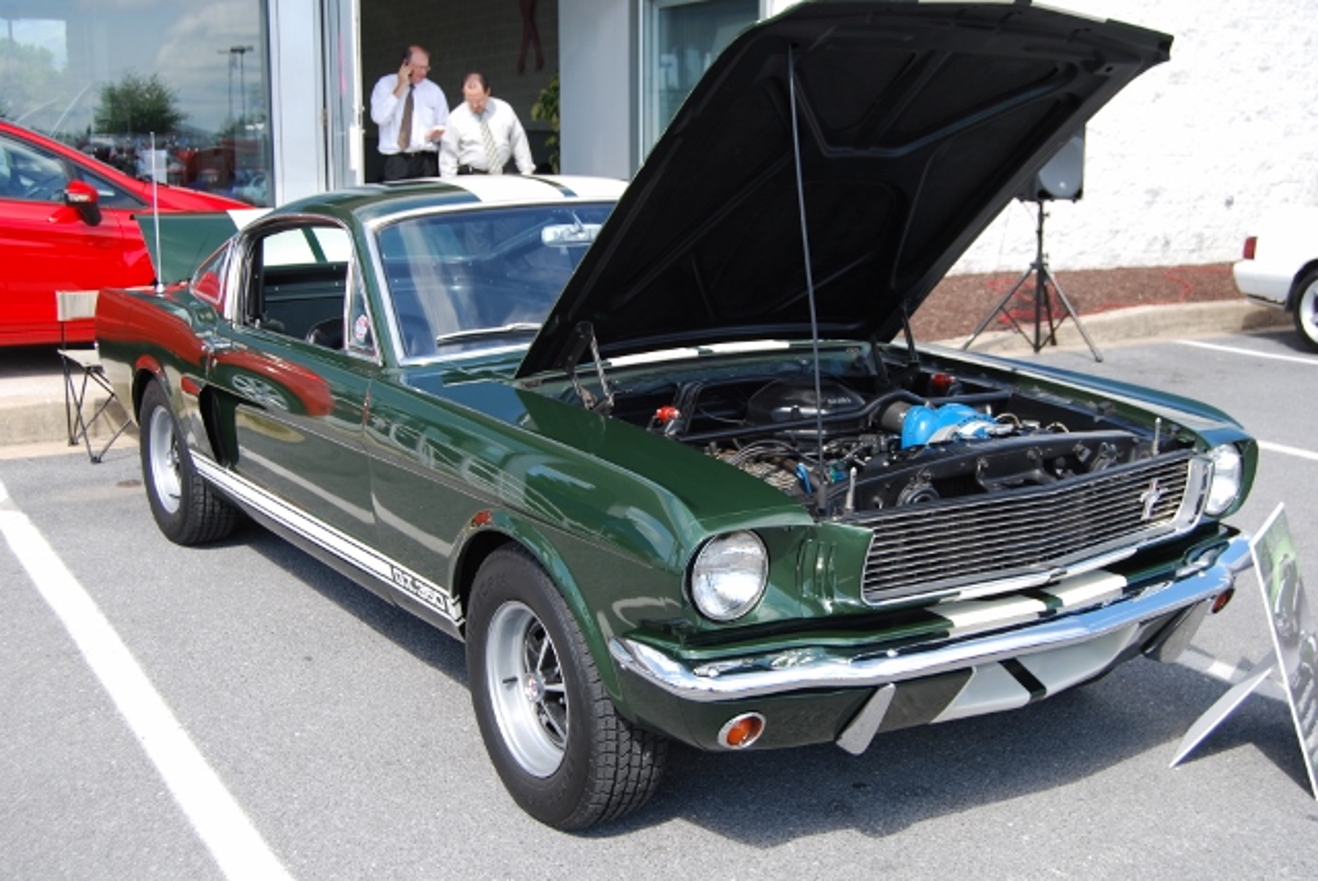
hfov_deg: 46.4
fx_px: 1539
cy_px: 440
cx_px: 659
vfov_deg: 32.0
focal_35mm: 42
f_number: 5.6
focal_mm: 28
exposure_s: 1/125
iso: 100
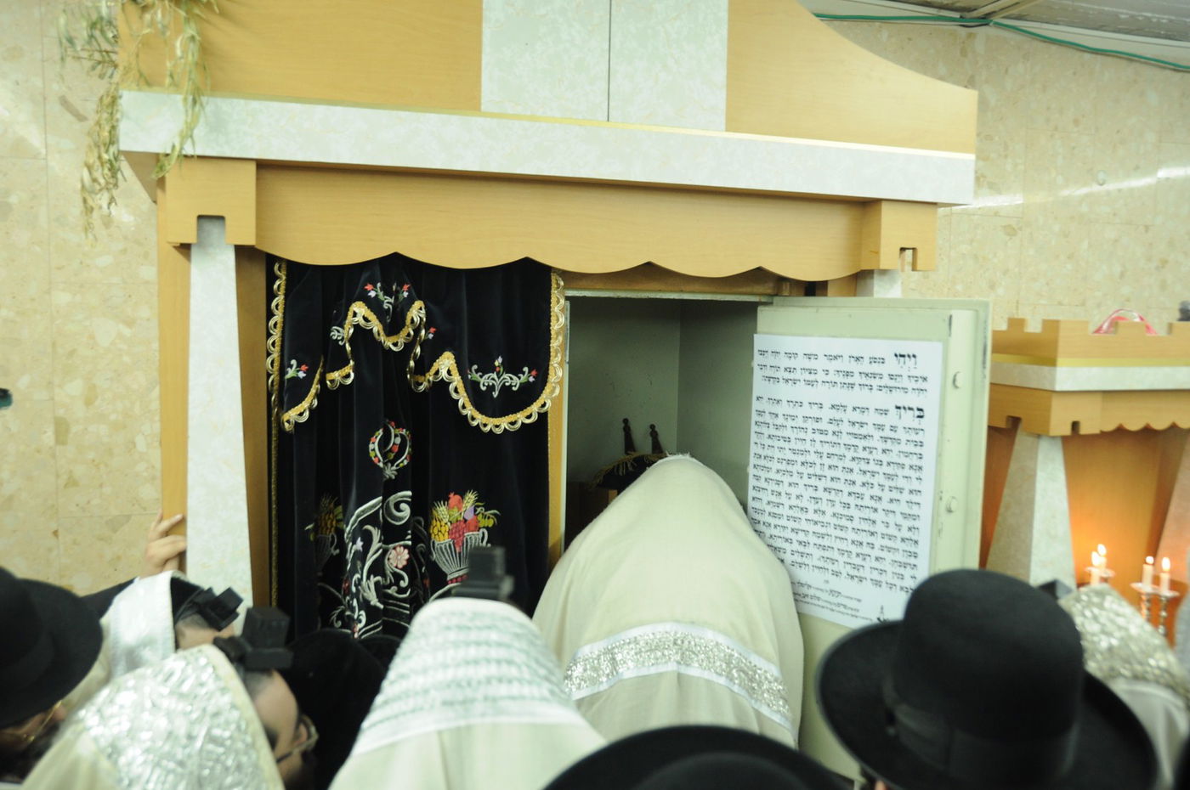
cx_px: 595
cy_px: 395
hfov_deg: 62.0
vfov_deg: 43.5
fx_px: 991
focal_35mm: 30
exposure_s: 1/25
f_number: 4
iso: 500
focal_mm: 20
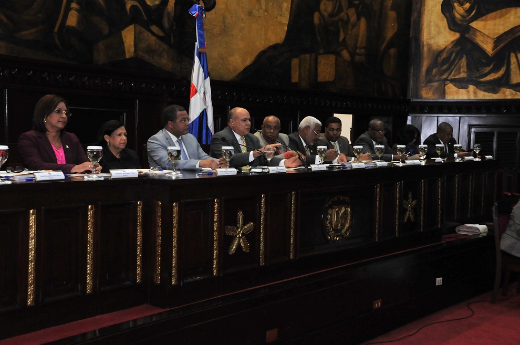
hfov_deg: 41.2
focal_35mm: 48
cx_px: 260
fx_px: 692
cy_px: 172
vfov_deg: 28.0
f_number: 5
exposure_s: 1/60
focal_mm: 32
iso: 1000
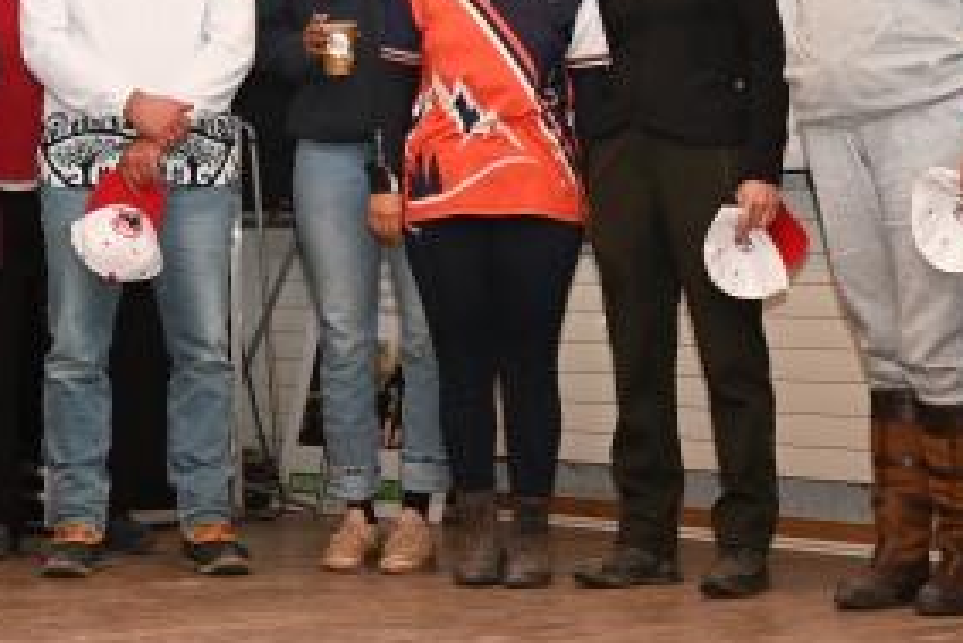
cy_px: -44
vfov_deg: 10.7
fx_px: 3399
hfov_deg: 16.1
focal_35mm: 127
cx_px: 248
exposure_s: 1/60
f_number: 7.1
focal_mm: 45
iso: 800
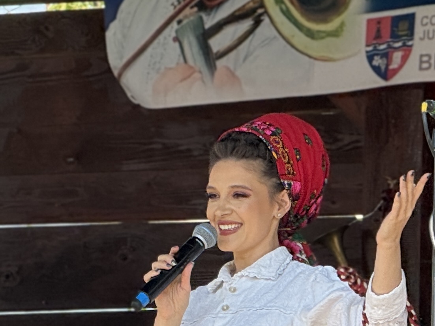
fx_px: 5518
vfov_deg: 3.4
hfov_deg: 4.5
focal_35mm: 439
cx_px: 278
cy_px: 387
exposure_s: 1/239
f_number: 2.8
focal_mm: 15.66
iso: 64
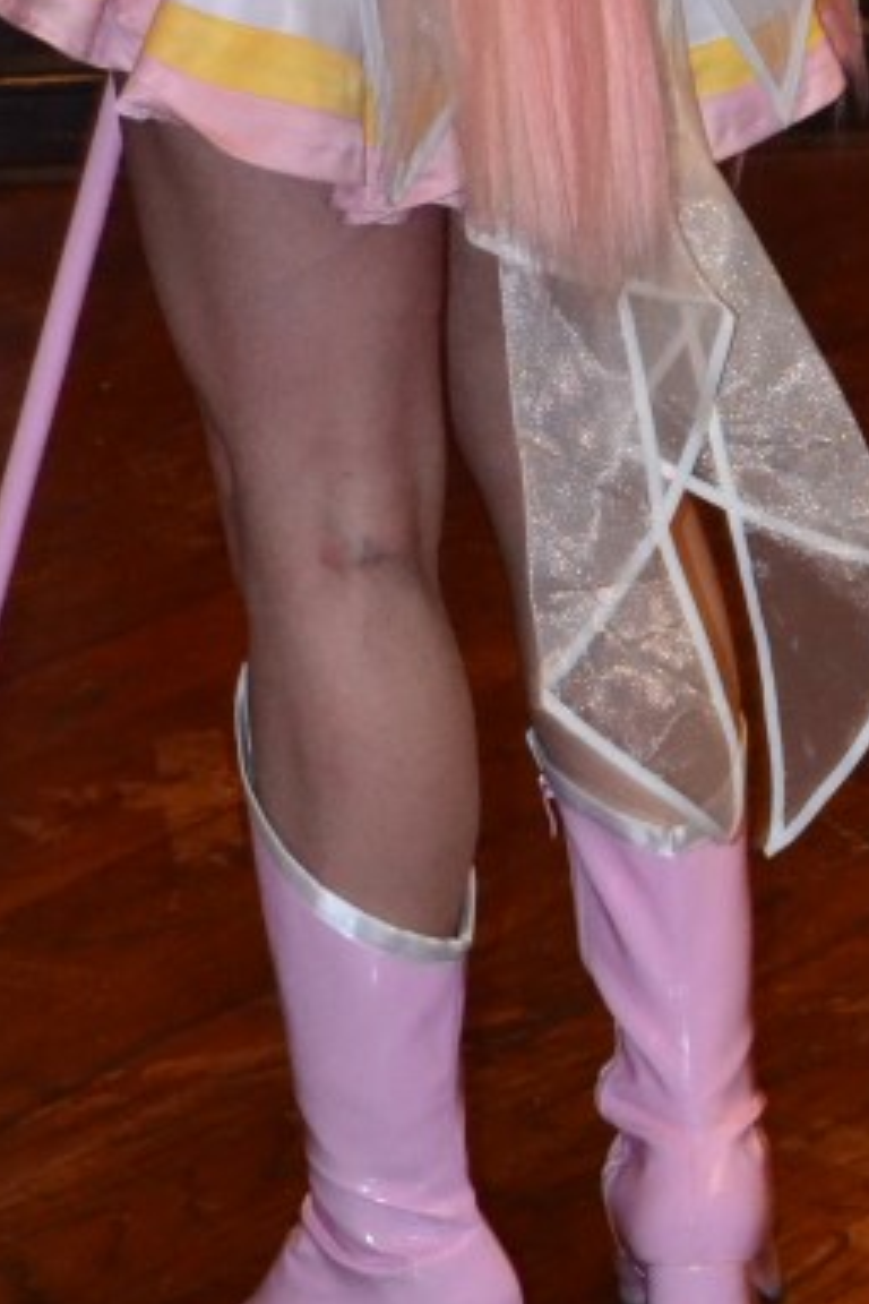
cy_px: -560
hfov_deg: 8.0
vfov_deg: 11.6
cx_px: 743
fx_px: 6191
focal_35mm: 171
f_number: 7.1
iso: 3200
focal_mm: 38
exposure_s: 1/60
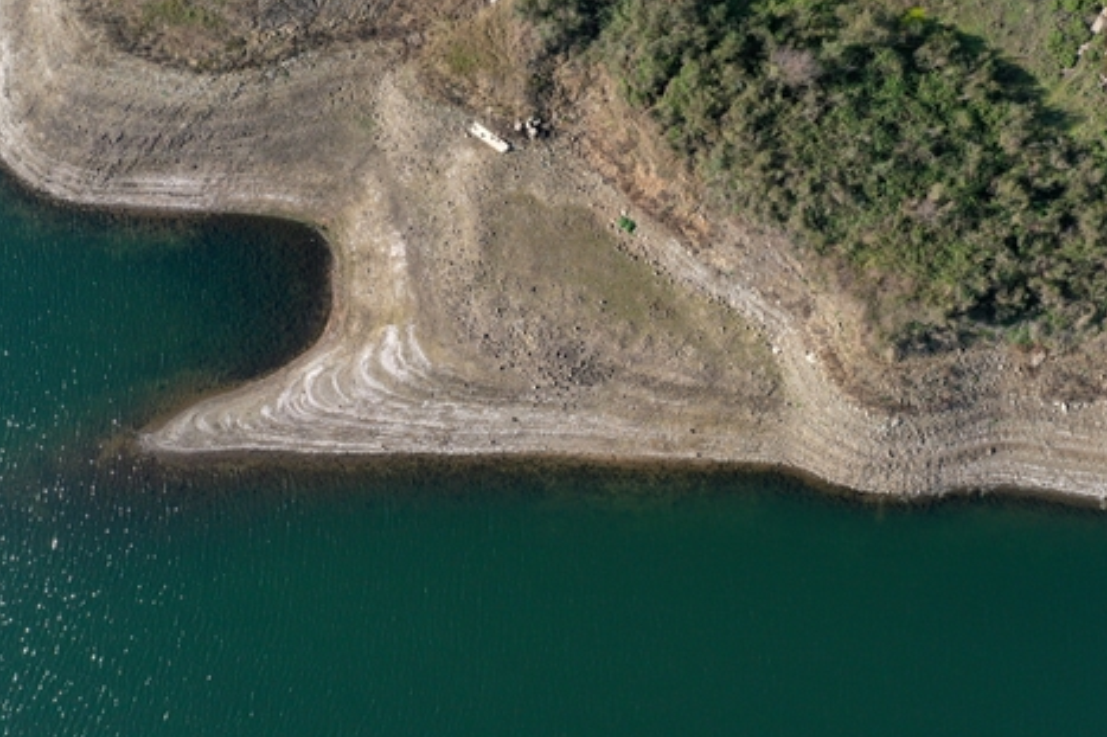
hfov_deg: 52.9
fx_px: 1107
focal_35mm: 36
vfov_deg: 36.8
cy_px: 353
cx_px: 645
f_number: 5.6
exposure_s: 1/400
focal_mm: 10.26
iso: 200
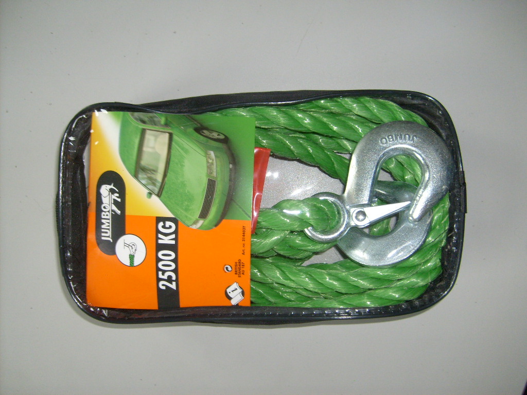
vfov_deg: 40.7
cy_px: 198
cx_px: 264
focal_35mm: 35
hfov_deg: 52.6
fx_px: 533
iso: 100
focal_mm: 5.8
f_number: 2.8
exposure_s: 1/45
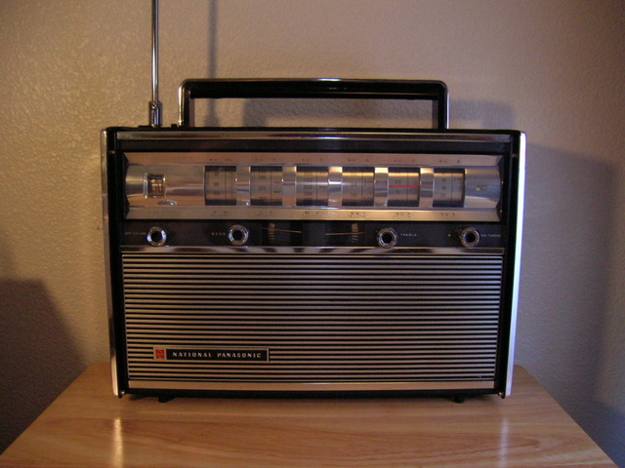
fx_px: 614
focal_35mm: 34
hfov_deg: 54.0
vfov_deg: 41.8
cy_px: 234
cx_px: 312
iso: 200
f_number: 2.9
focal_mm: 5.7
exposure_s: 1/60.1
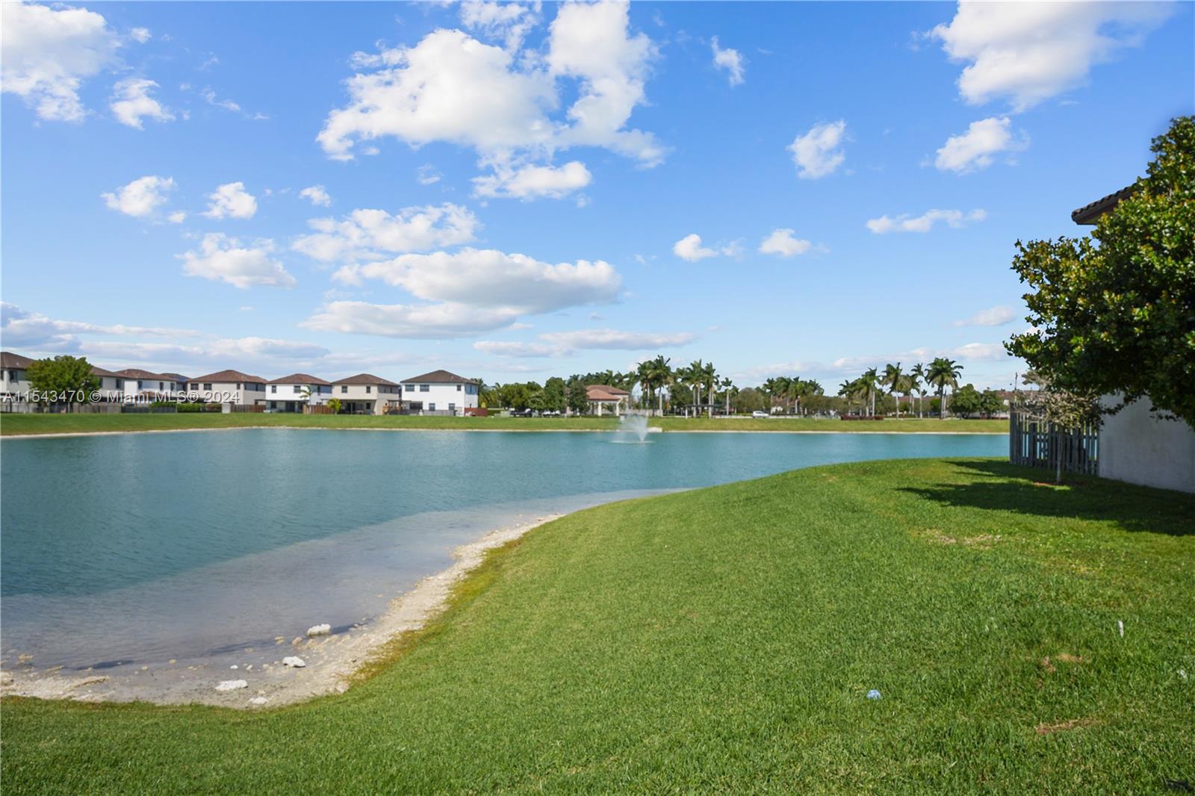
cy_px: 398
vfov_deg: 53.1
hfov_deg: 73.8
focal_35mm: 24
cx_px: 598
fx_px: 796
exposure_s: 1/500
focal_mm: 24
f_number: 8
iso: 100
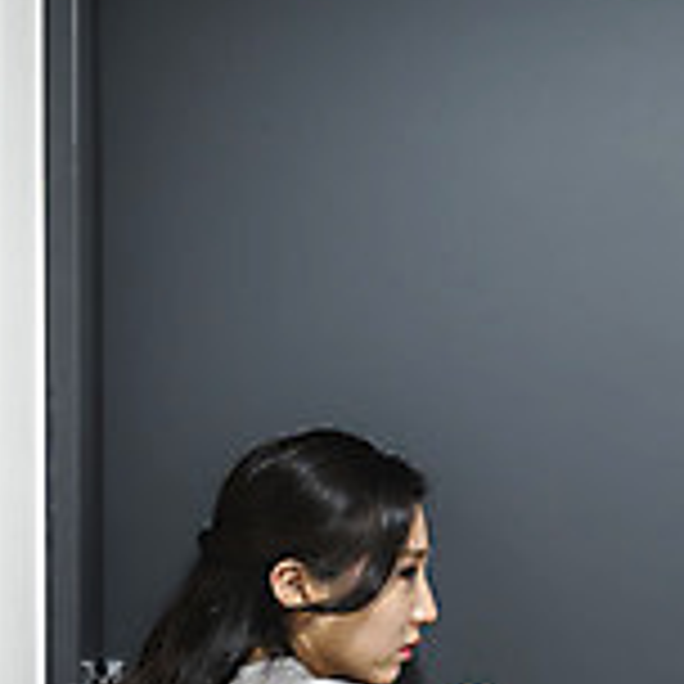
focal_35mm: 101
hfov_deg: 17.1
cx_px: 574
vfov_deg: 17.0
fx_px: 2258
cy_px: 612
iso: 1600
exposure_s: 1/80
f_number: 2.8
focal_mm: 45
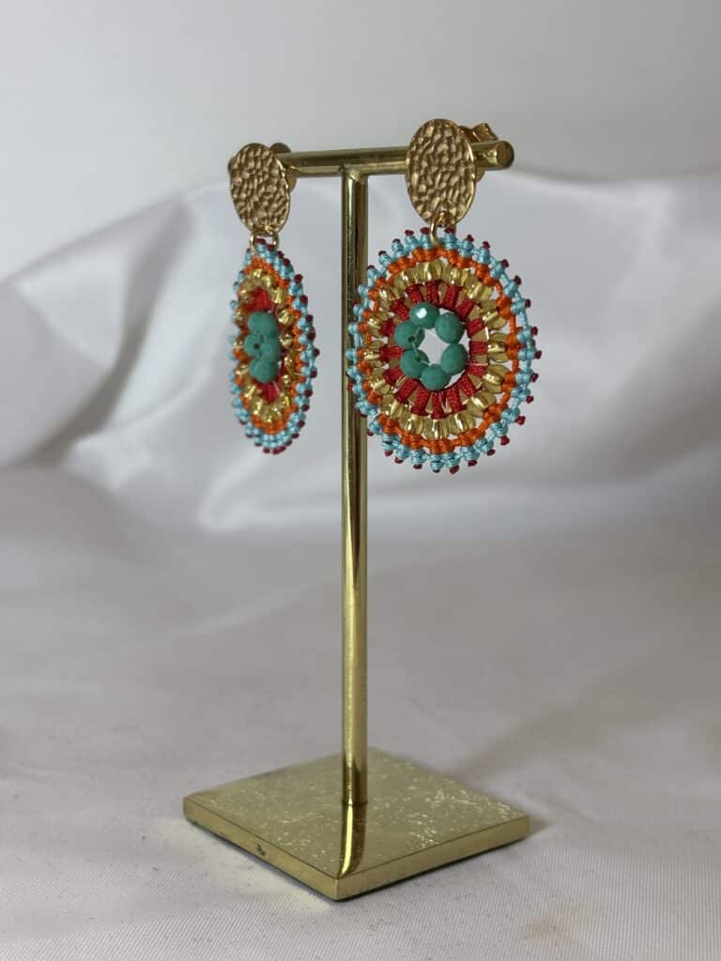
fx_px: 1444
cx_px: 360
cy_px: 480
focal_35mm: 52
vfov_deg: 36.8
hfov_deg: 28.0
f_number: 1.6
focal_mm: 5.96
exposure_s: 1/100
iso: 25
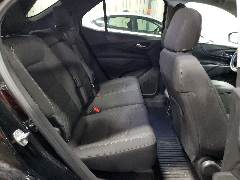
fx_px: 180
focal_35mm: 26
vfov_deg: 53.1
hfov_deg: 67.3
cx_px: 120
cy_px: 90
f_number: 1.5
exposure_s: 1/17
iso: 317
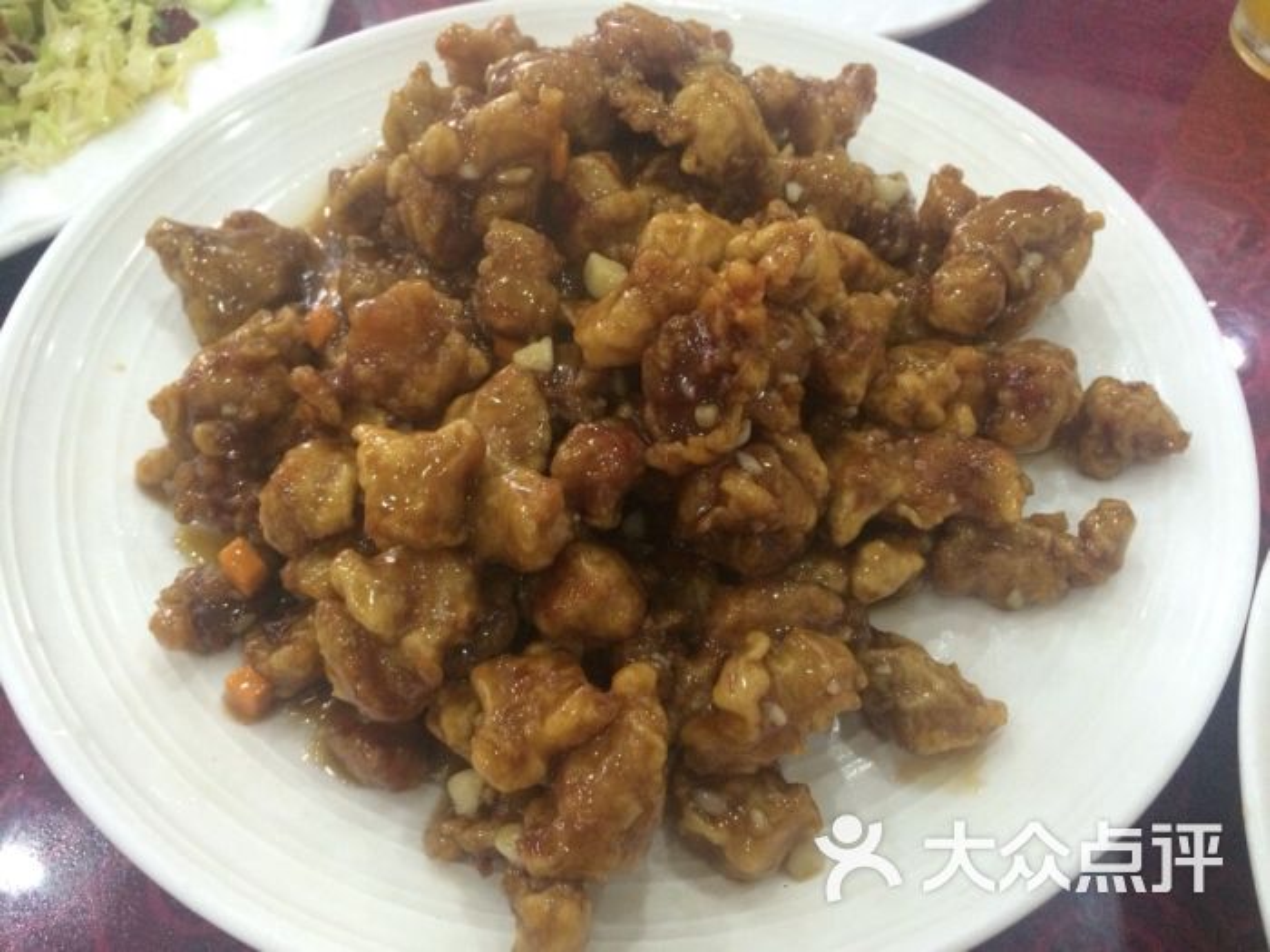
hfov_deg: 61.7
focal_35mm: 29
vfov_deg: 48.2
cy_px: 476
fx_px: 1064
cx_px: 635
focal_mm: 4.15
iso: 320
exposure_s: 1/15
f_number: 2.2
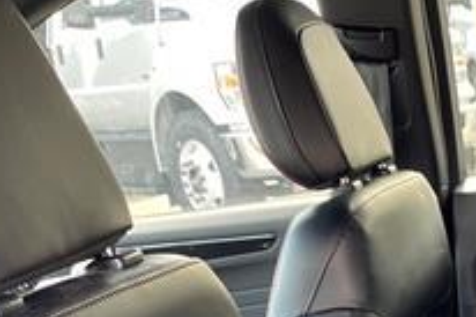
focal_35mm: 84
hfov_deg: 21.2
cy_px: 511
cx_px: 670
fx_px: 1110
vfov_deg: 14.8
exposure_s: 1/86
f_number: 1.6
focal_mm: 5.1
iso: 125
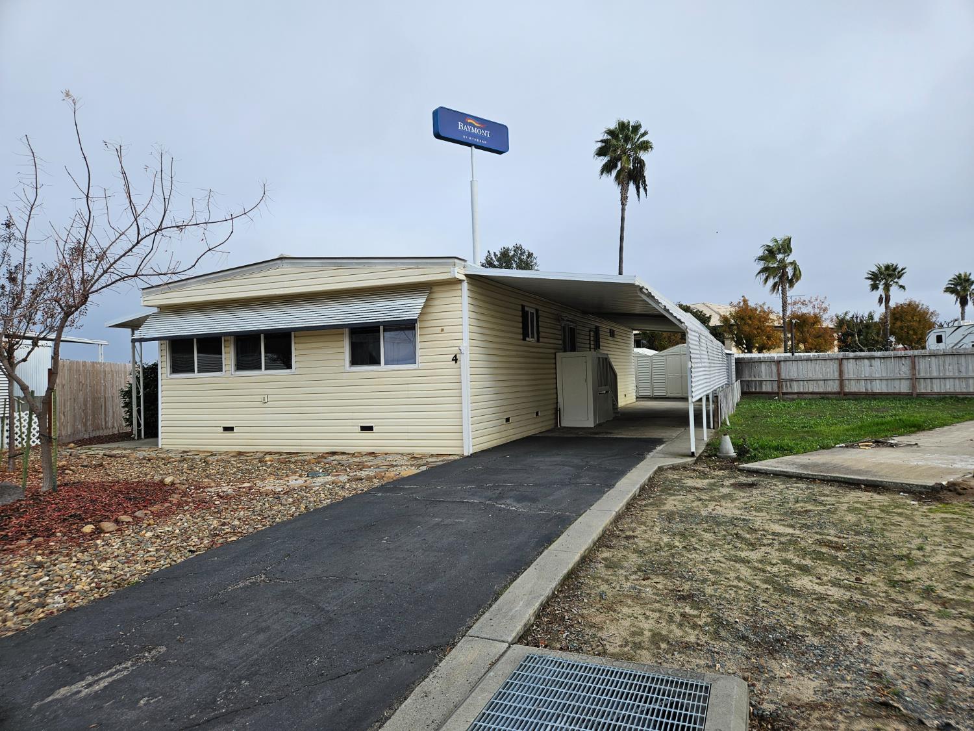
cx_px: 487
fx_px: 647
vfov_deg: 58.9
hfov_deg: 73.9
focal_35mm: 23
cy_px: 366
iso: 25
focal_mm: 5.4
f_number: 1.8
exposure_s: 1/1441
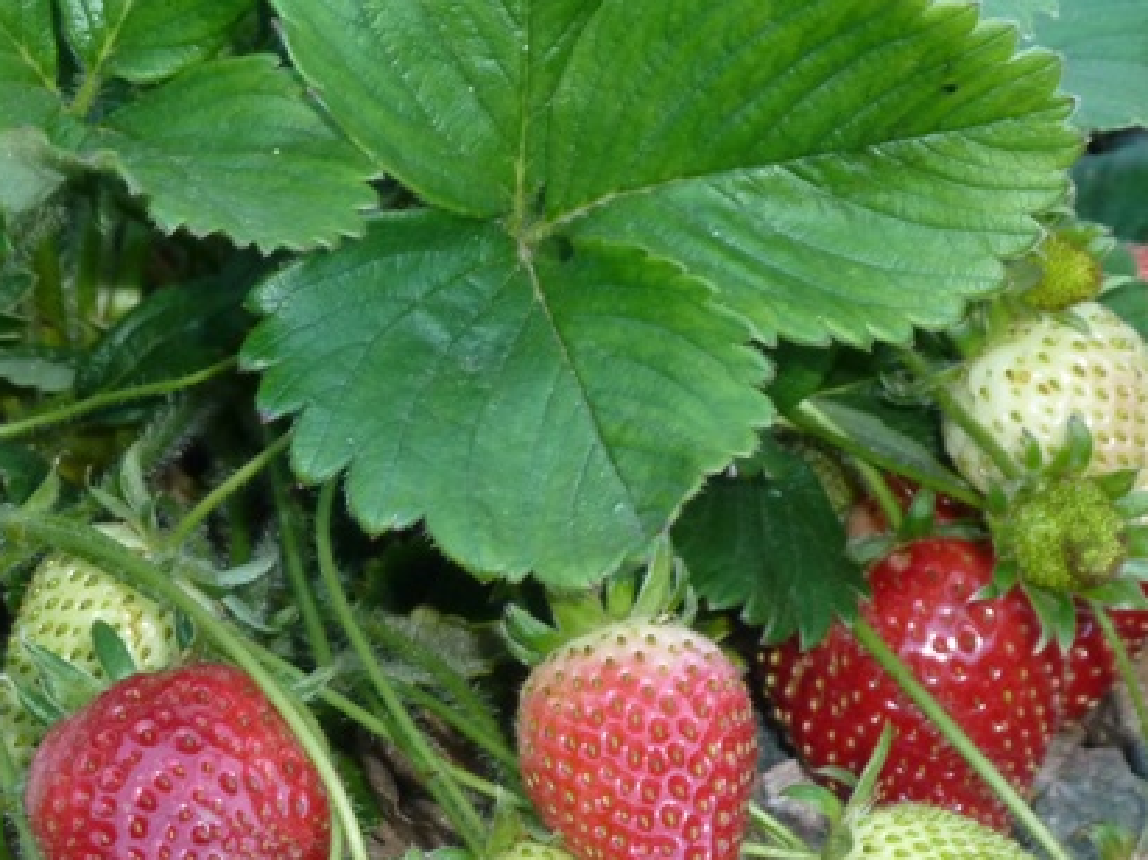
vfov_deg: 9.7
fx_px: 5039
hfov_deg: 13.0
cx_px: 522
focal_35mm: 152
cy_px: 748
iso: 250
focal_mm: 12.8
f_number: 4.2
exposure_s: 1/40
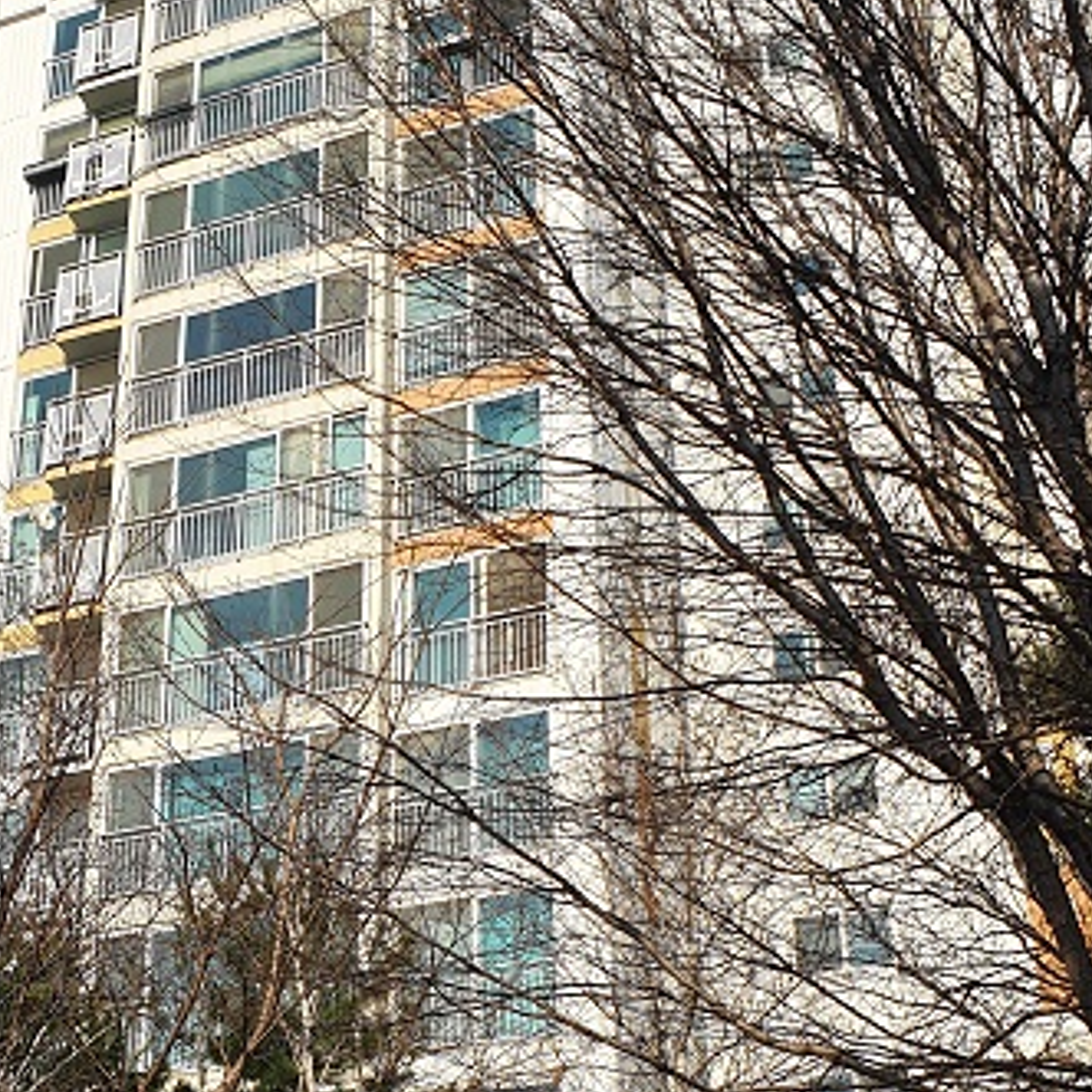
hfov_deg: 28.4
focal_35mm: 59
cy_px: 863
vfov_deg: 28.5
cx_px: 217
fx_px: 2106
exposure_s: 1/1605
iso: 50
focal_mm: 4.3
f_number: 2.4
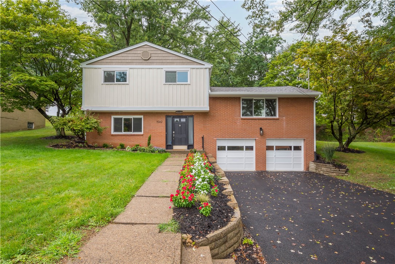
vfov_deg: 63.2
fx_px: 214
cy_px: 132
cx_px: 198
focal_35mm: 20
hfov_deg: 85.4
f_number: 6.3
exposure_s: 1/160
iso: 100
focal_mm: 13
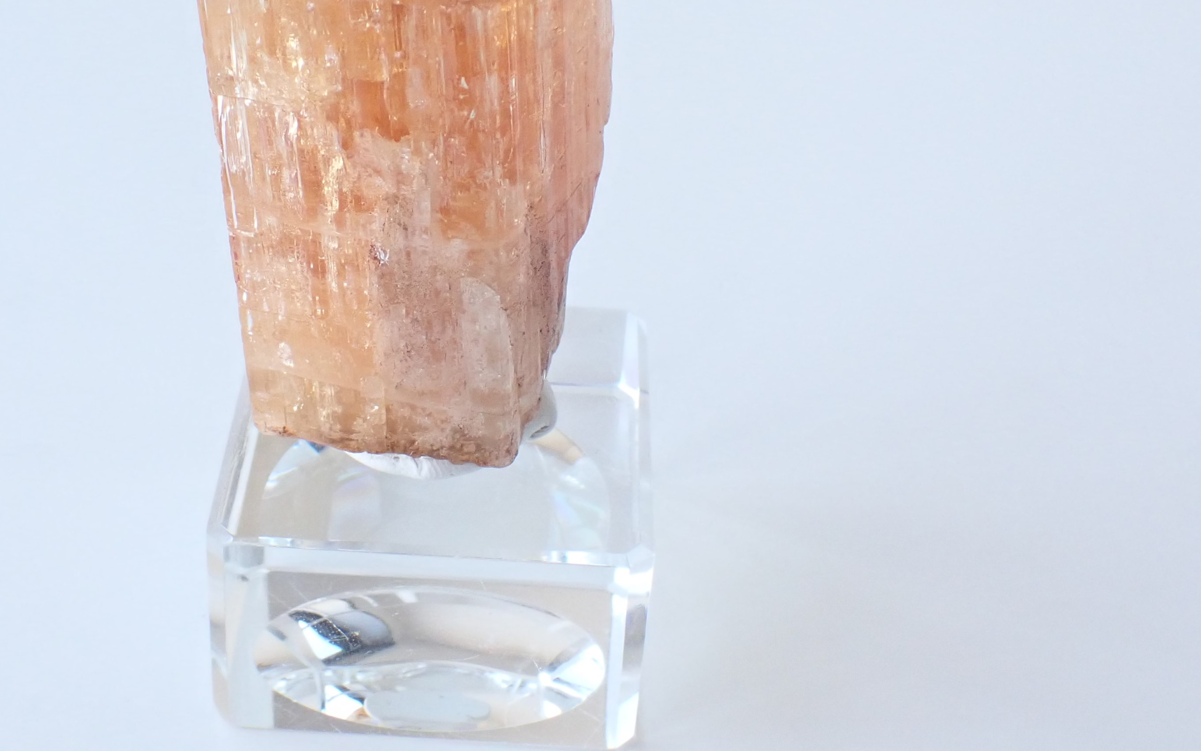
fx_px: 1669
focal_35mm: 51
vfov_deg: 25.2
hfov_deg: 39.2
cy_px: 267
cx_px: 419
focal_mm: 6.37
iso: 400
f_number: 3.5
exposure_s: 1/160
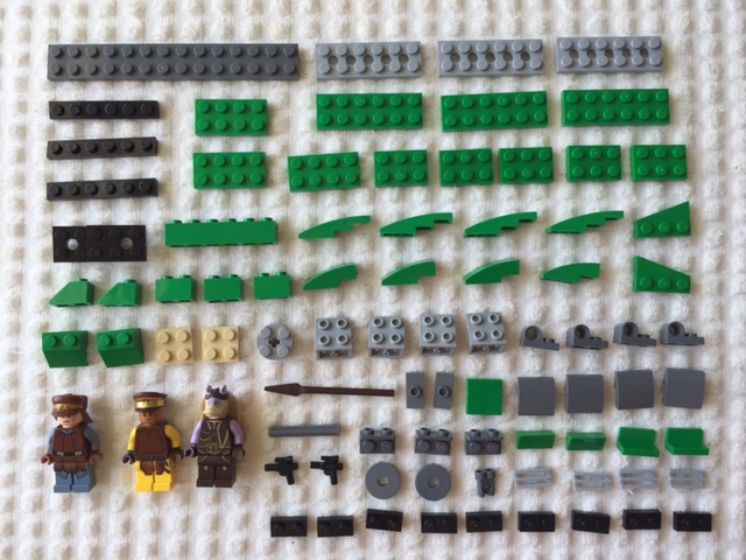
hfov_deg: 61.7
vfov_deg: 48.2
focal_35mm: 29
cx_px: 373
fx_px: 625
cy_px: 280
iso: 50
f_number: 2.2
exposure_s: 1/120
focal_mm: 4.15
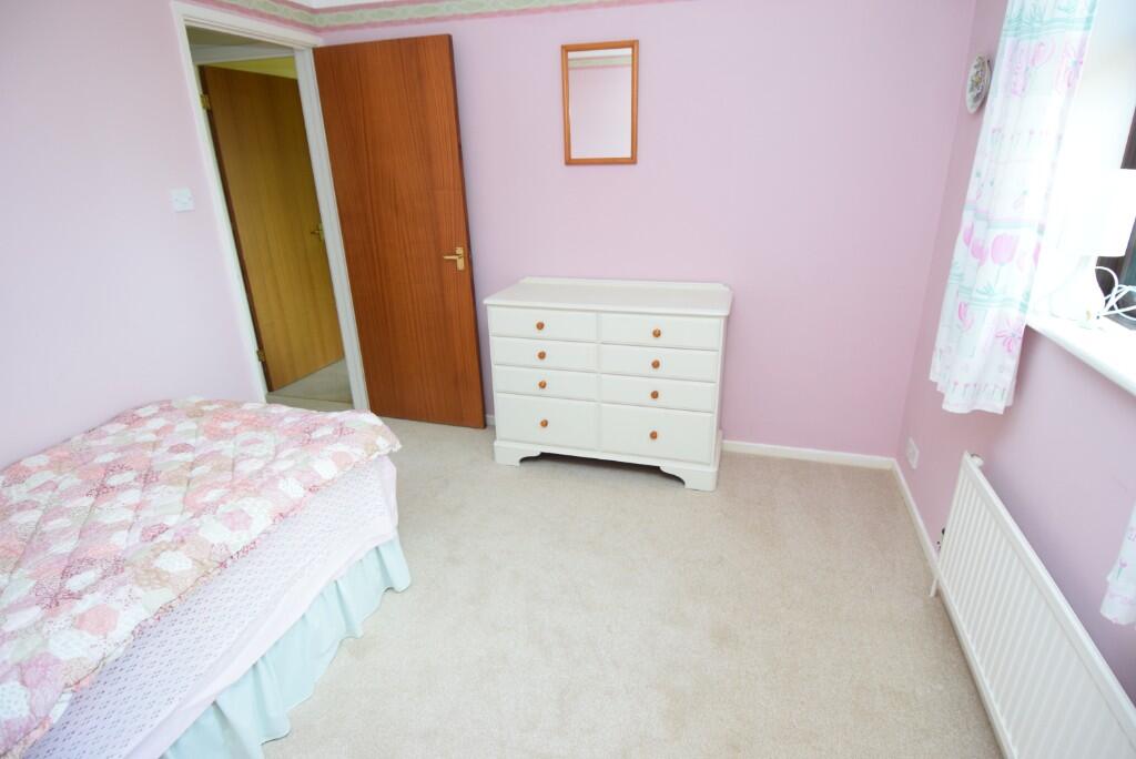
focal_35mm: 18
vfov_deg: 67.5
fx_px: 568
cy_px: 380
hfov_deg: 90.0
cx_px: 568
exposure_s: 1/60
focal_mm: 12
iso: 640
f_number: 4
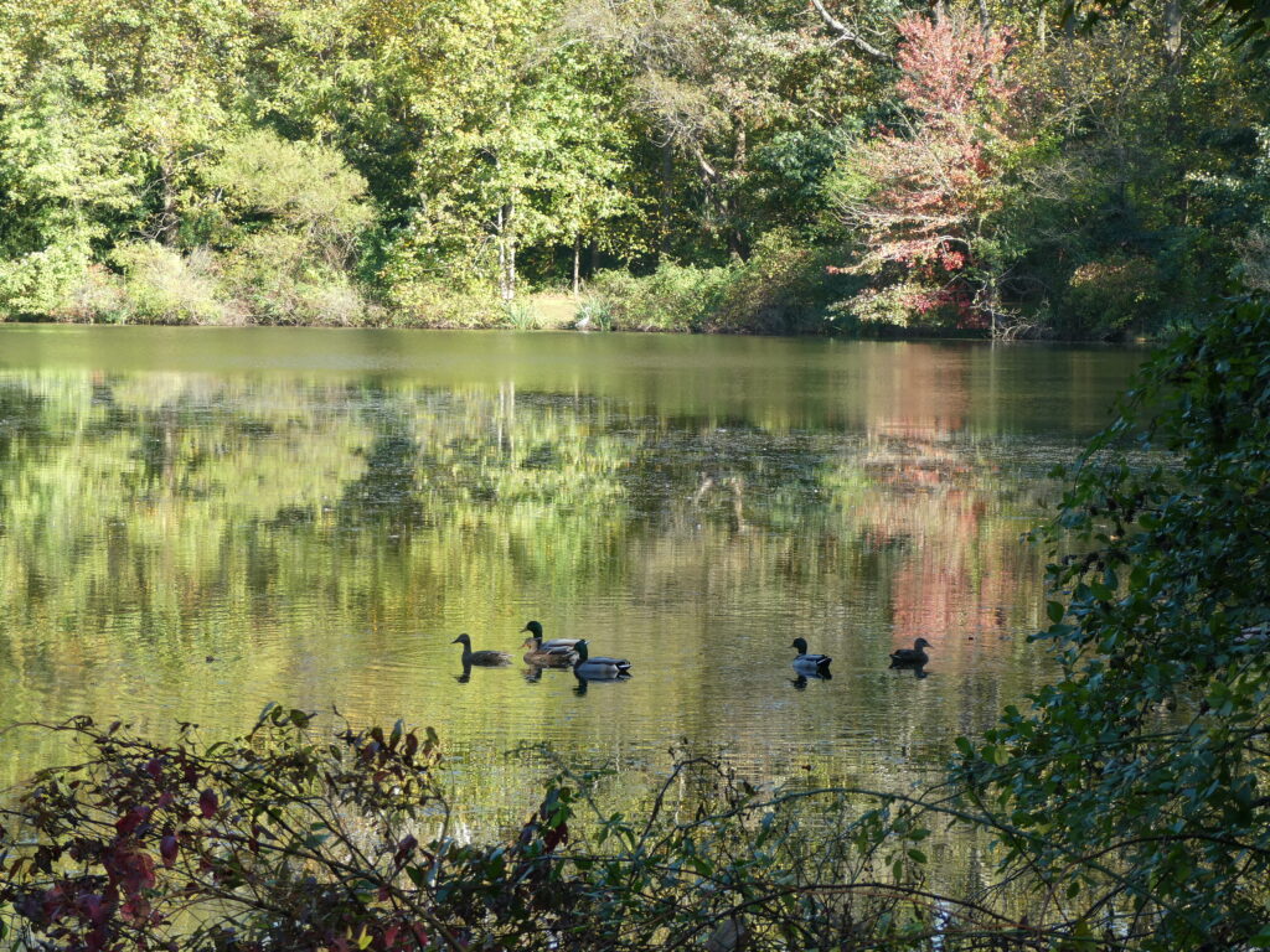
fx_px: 4219
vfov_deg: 12.9
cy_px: 476
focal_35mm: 115
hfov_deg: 17.1
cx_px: 635
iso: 100
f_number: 5.1
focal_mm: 20.6
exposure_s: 1/80
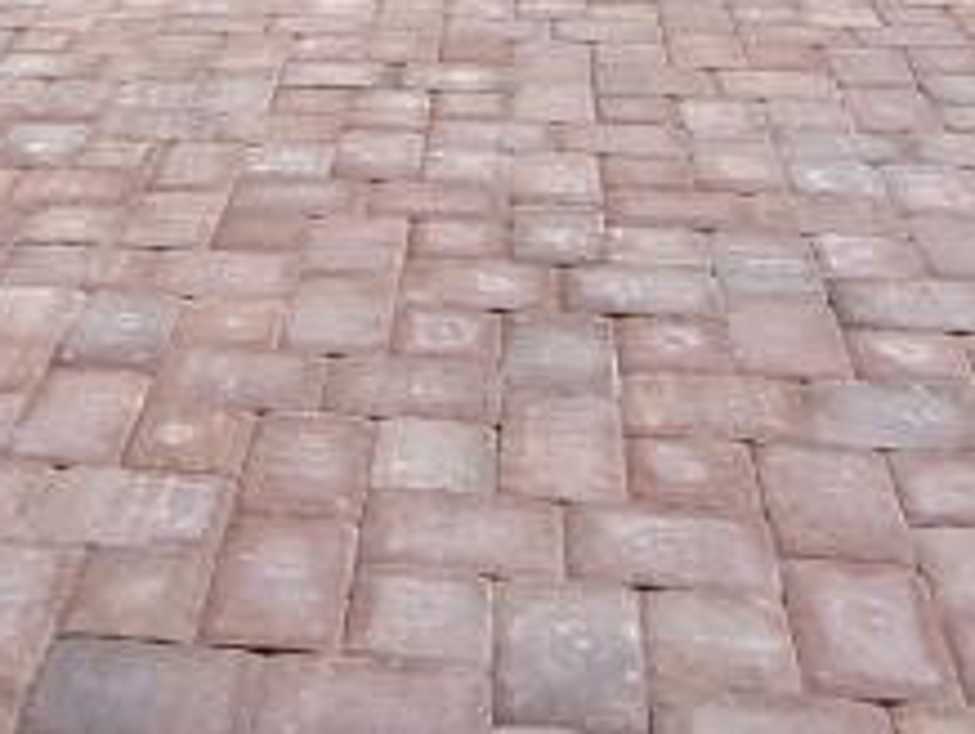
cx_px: 228
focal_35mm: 61
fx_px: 1720
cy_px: -439
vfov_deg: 20.0
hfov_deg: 31.0
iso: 50
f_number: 2.2
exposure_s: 1/1613
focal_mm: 1.74
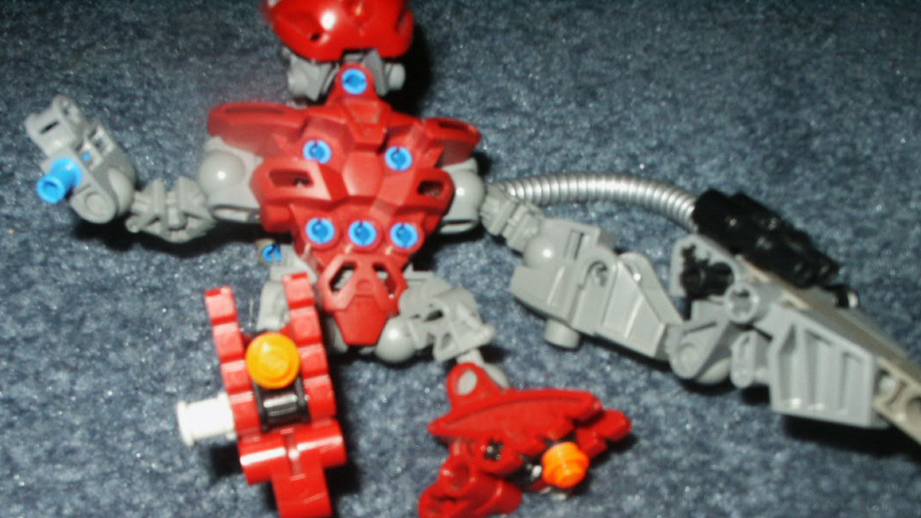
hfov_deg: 44.5
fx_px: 1123
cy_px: 416
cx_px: 428
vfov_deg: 25.5
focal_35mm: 46
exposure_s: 1/45
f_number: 6.7
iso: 200
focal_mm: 7.18
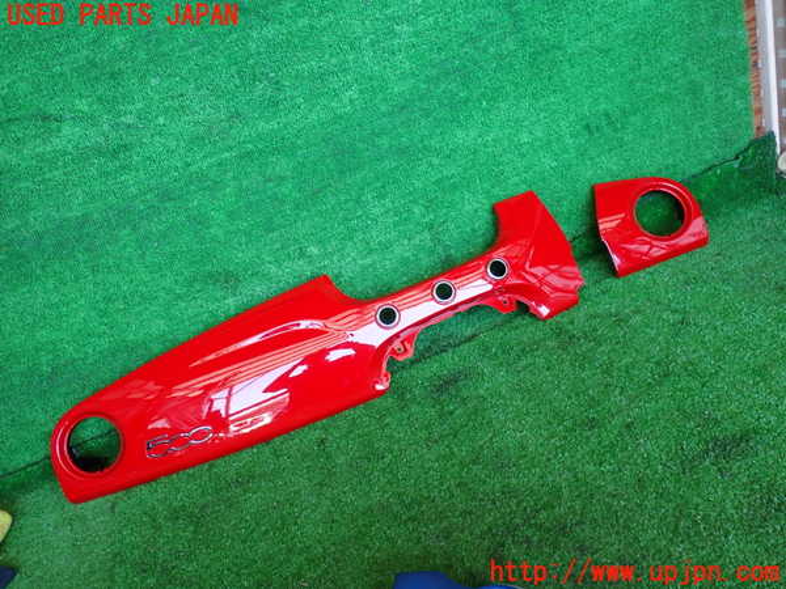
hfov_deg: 60.0
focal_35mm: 30
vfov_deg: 46.8
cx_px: 393
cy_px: 294
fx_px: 681
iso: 160
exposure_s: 1/60
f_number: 2.3
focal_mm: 5.4
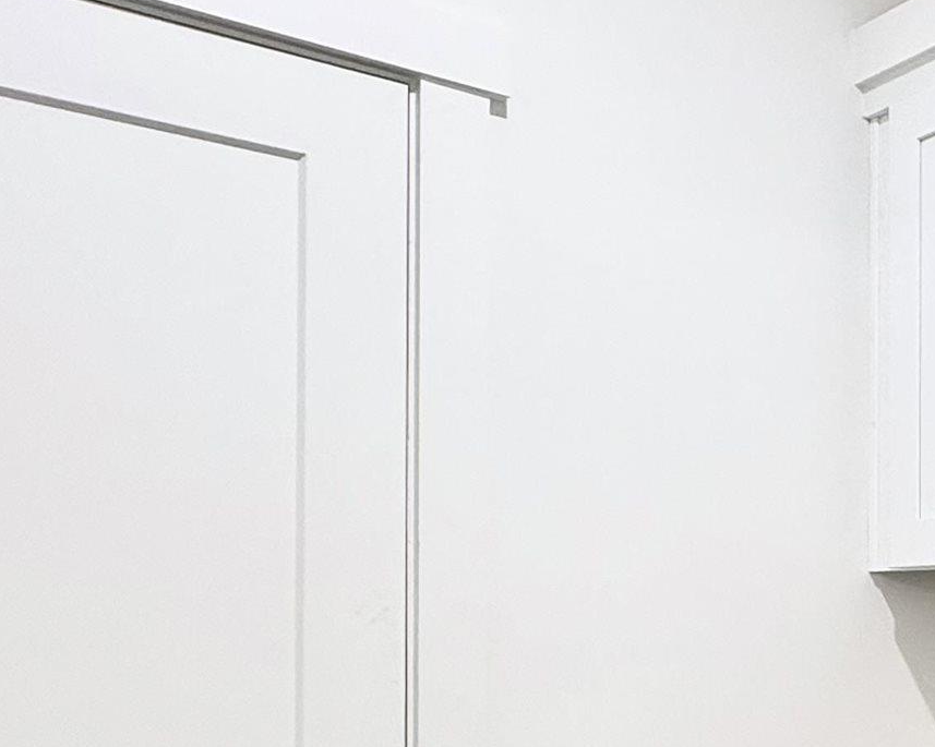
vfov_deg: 30.0
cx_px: 1029
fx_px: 1355
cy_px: 618
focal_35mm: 49
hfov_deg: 33.2
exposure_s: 1/120
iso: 250
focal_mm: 2.22
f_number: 2.2
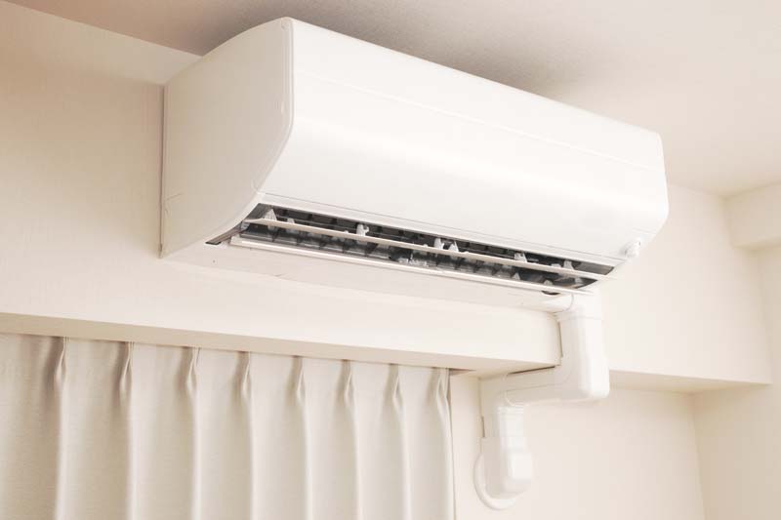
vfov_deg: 27.0
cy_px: 260
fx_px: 1084
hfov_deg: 39.6
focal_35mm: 50
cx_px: 390
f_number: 9
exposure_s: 1/60
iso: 400
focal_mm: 50
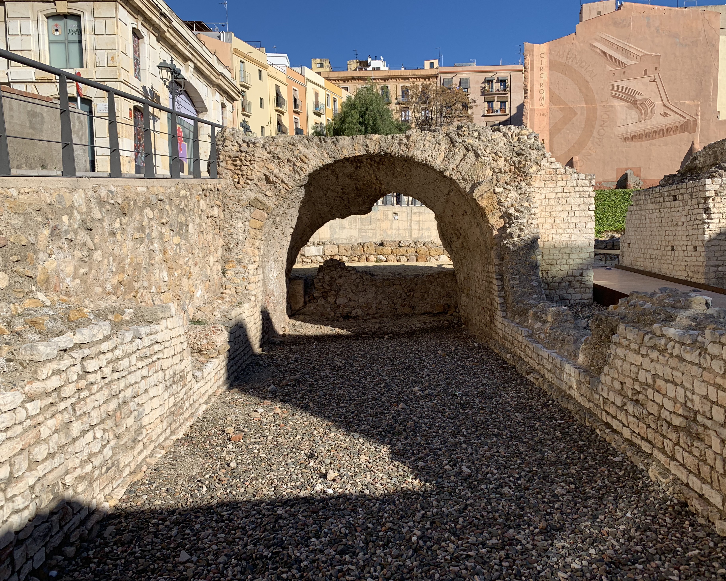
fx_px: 602
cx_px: 385
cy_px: 298
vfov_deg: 51.5
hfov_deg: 62.2
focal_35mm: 28
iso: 25
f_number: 1.8
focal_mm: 4.25
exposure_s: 1/2994
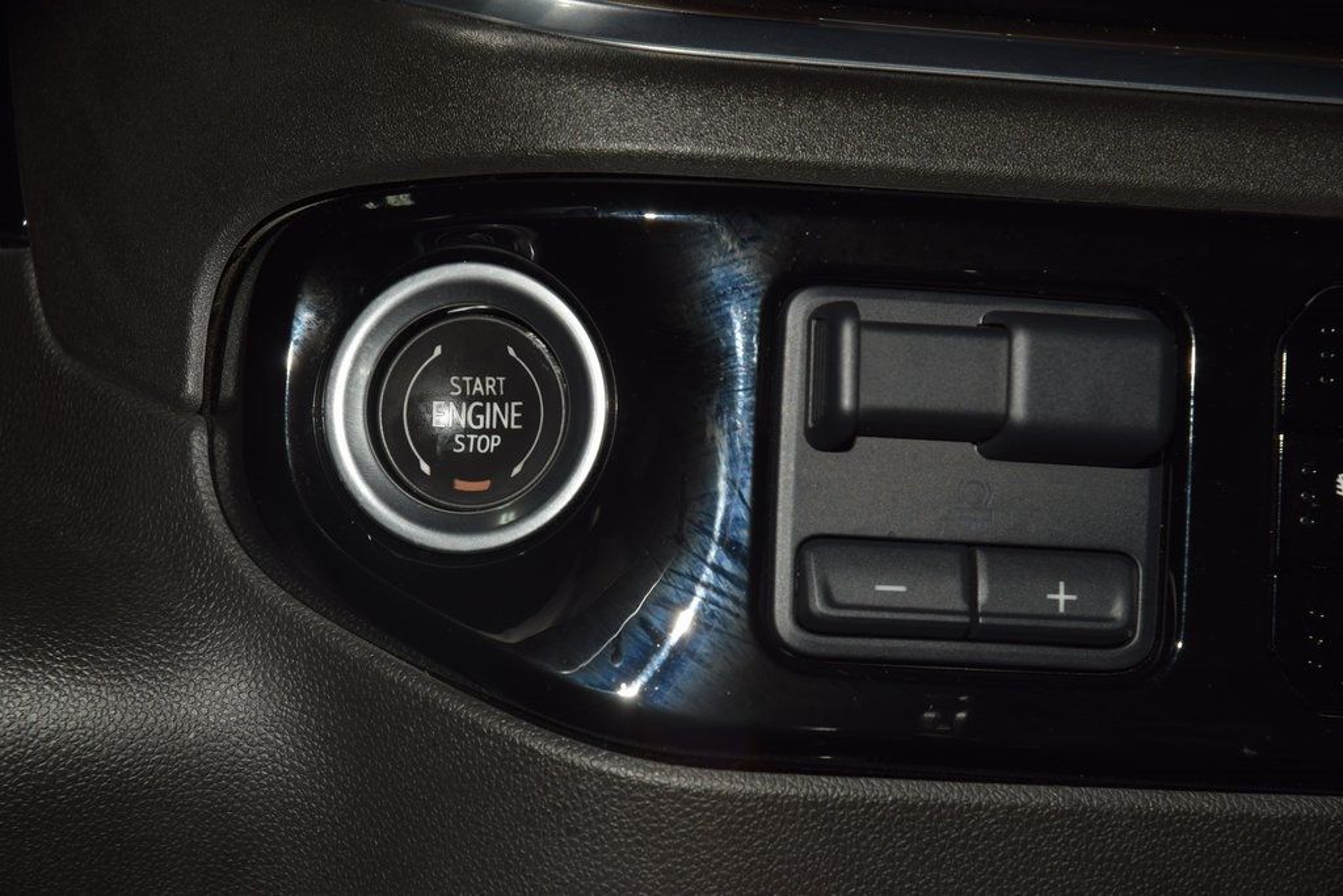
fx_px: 3917
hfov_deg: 19.5
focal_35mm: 105
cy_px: 448
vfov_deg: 13.0
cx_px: 672
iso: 100
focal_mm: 70
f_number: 8
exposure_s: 1/125
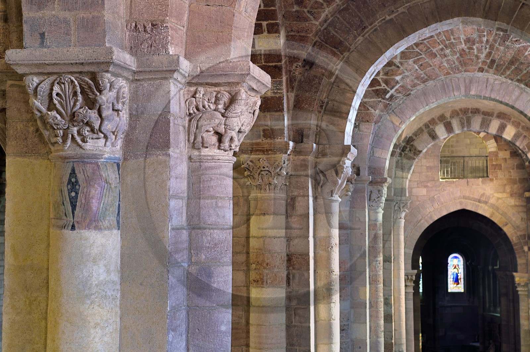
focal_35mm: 65
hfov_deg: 31.0
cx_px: 265
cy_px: 176
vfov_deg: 20.9
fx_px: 956
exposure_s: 1/30
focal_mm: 65
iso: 800
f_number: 7.1
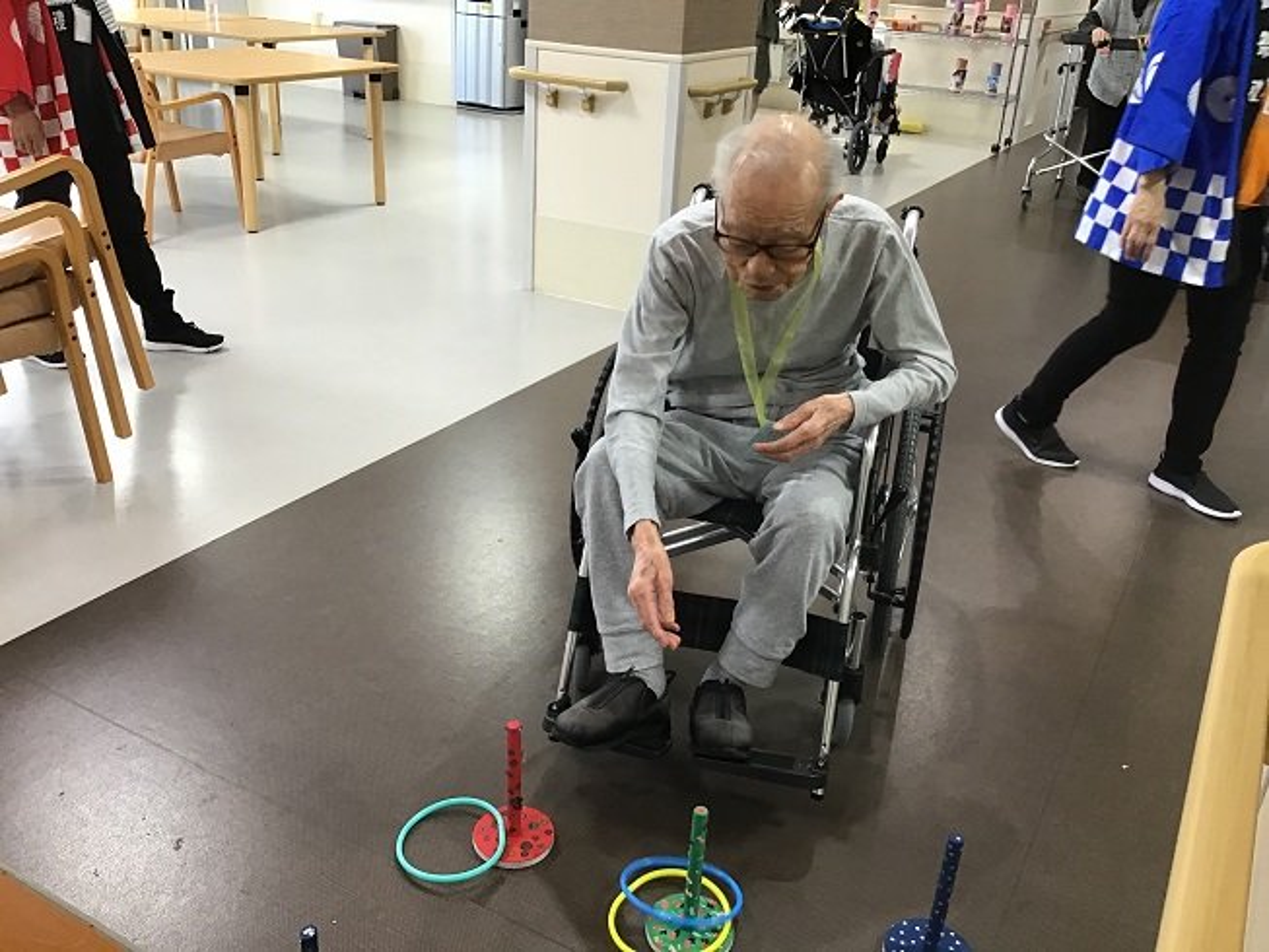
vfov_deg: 45.5
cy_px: 476
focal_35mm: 31
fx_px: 1137
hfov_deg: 58.3
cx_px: 634
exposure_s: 1/30
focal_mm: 3.3
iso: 64
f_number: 2.4
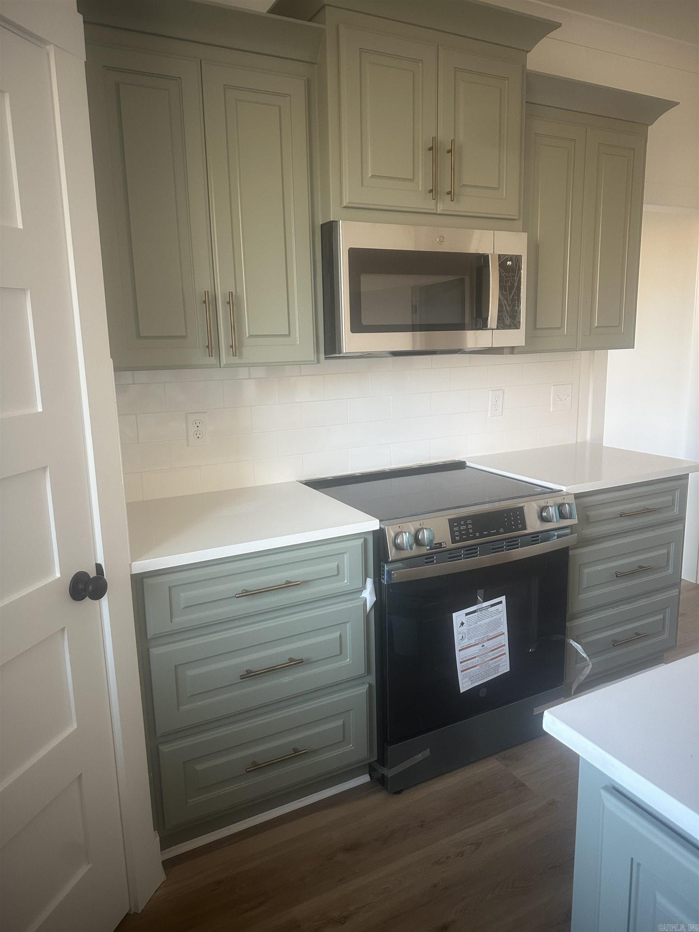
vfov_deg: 71.6
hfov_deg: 56.8
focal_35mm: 24
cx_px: 350
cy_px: 466
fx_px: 646
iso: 250
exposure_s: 1/85
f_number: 1.78
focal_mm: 6.86
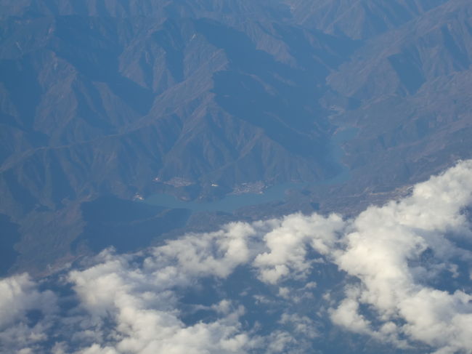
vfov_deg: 13.2
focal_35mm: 112
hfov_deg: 17.6
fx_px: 1527
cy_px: 177
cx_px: 236
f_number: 5.8
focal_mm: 19.6
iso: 64
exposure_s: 1/250
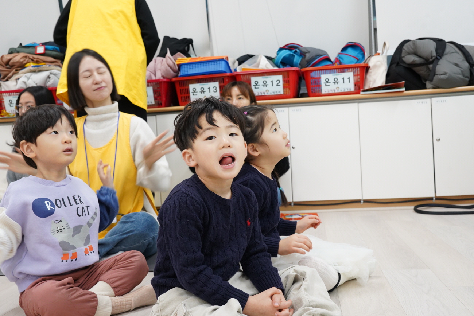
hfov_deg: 51.9
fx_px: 487
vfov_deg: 35.9
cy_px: 158
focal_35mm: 37
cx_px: 237
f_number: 7.1
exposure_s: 1/50
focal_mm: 37
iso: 2500
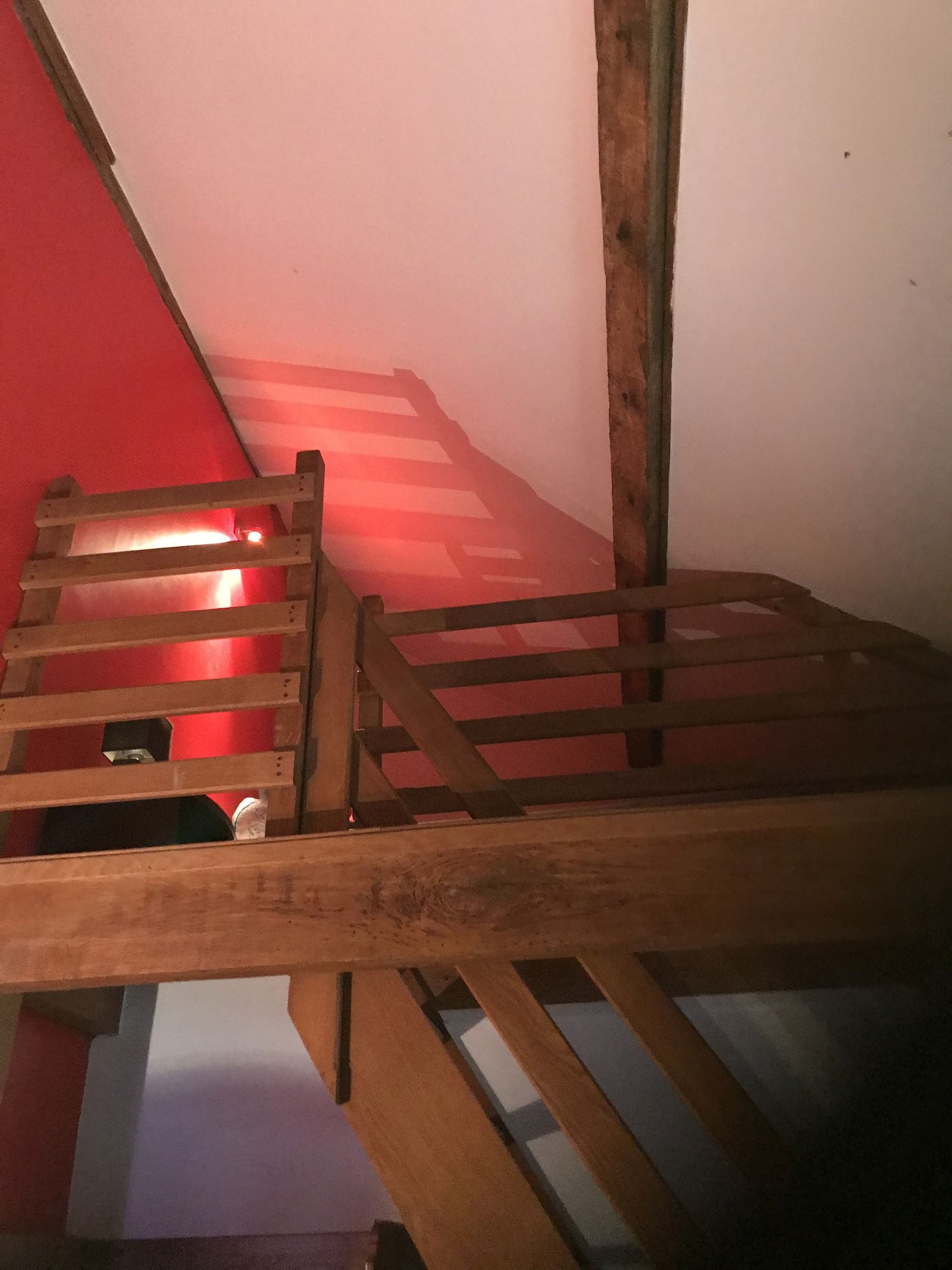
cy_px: 635
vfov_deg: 63.4
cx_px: 476
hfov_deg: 49.7
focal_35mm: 28
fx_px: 1027
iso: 80
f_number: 1.8
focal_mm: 3.99
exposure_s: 1/4
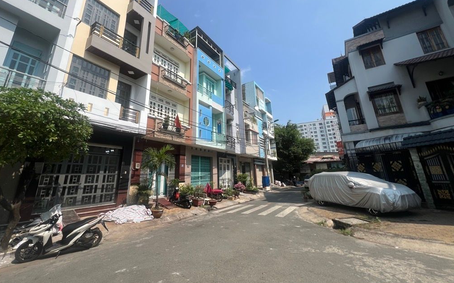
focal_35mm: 14
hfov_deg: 105.3
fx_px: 173
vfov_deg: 78.3
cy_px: 124
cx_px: 225
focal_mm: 1.57
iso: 32
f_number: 1.8
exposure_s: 1/2320
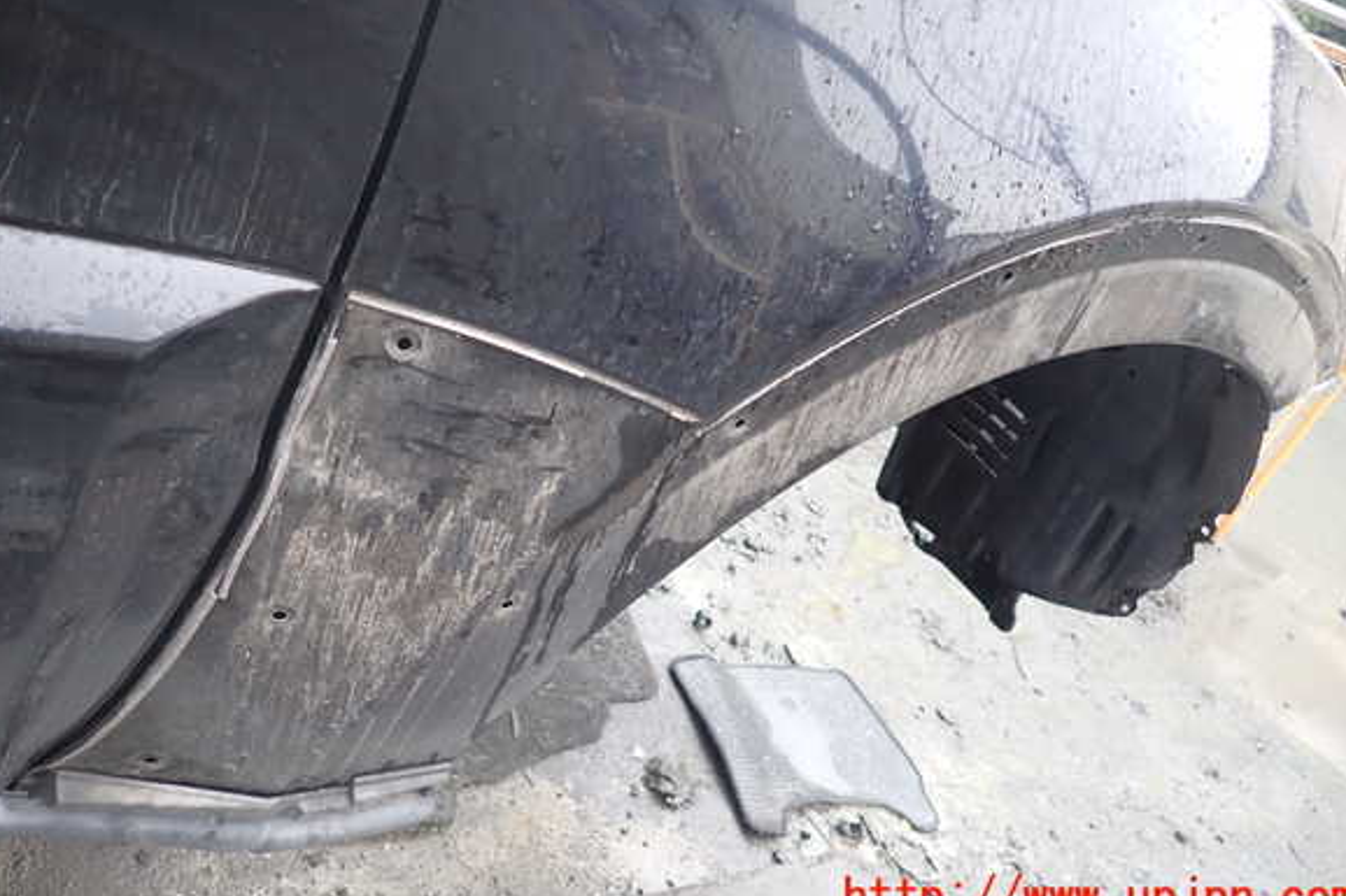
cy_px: 405
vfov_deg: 47.8
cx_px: 671
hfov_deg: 67.4
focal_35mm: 27
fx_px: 1009
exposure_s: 1/60
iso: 125
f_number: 2
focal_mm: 4.5
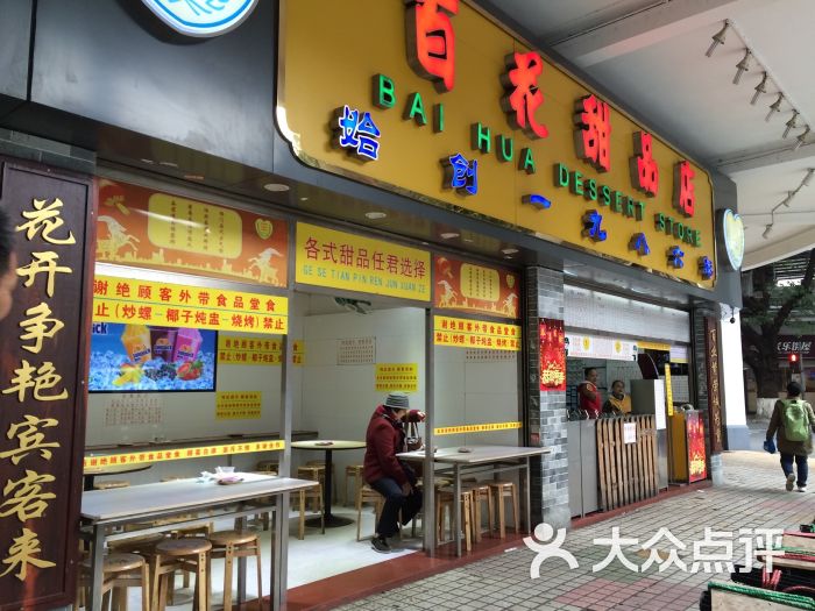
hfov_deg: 61.7
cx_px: 408
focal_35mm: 29
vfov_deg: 48.2
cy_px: 306
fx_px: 683
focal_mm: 4.15
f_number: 2.2
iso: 40
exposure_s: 1/40
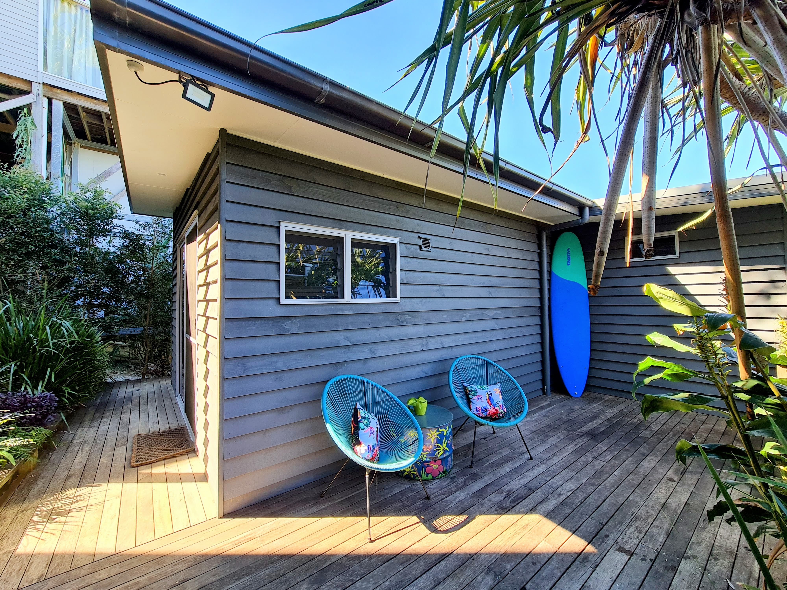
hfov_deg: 106.2
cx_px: 394
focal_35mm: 13
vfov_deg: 89.9
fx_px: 296
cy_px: 295
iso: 64
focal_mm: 2.2
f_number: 2.2
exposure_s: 1/174
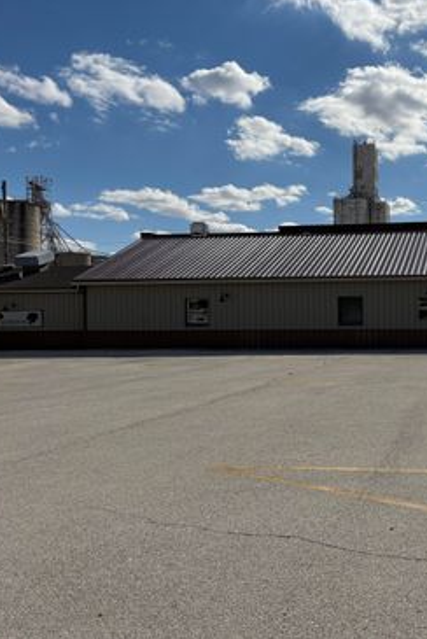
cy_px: 314
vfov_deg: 51.8
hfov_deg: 34.0
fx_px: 657
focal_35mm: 37
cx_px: 385
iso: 50
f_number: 1.6
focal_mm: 5.96
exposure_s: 1/11905
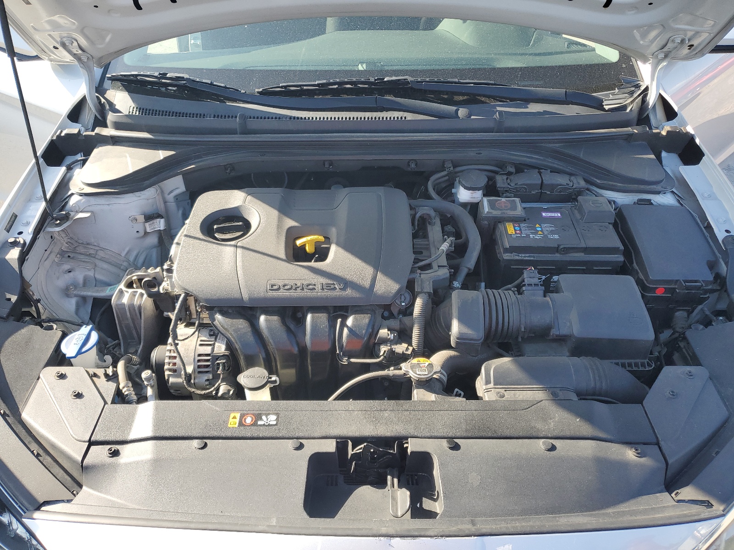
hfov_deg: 67.3
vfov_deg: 53.1
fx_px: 551
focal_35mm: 26
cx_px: 367
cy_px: 275
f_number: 1.5
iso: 50
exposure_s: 1/556
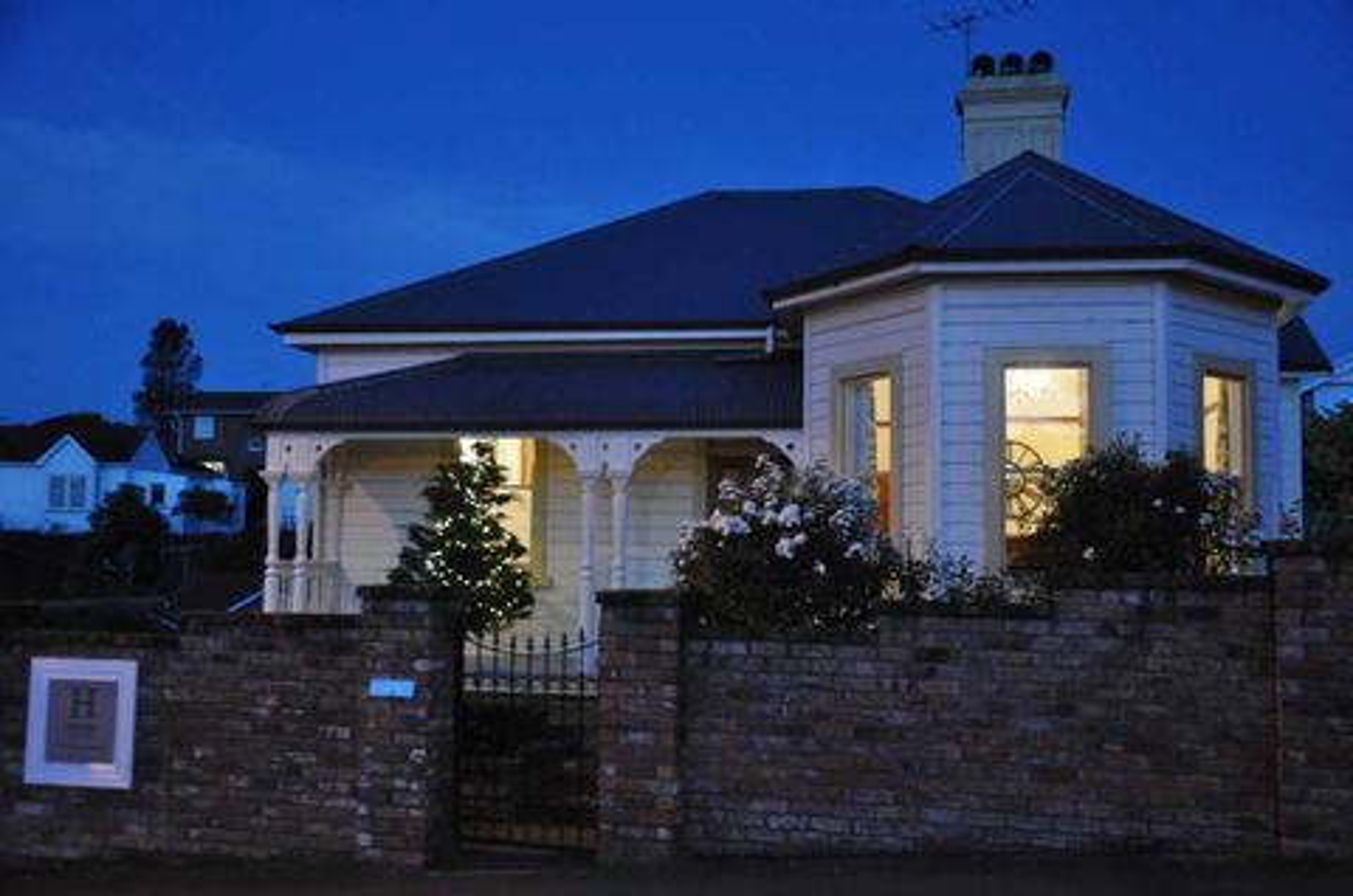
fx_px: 1407
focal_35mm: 38
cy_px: 448
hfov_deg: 51.4
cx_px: 676
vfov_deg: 35.3
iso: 1600
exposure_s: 1/8
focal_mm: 25
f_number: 4
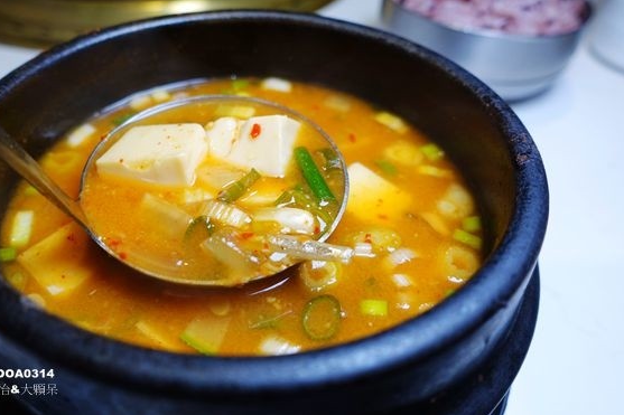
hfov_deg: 65.1
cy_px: 187
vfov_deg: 46.3
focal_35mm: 28
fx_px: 485
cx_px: 263
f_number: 2.8
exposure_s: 1/80
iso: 125
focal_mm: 8.8
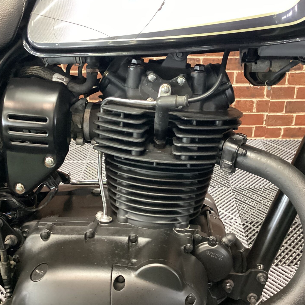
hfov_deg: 44.9
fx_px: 369
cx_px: 166
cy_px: 152
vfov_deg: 44.9
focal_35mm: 37
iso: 400
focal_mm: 3.3
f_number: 2.4
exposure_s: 1/30
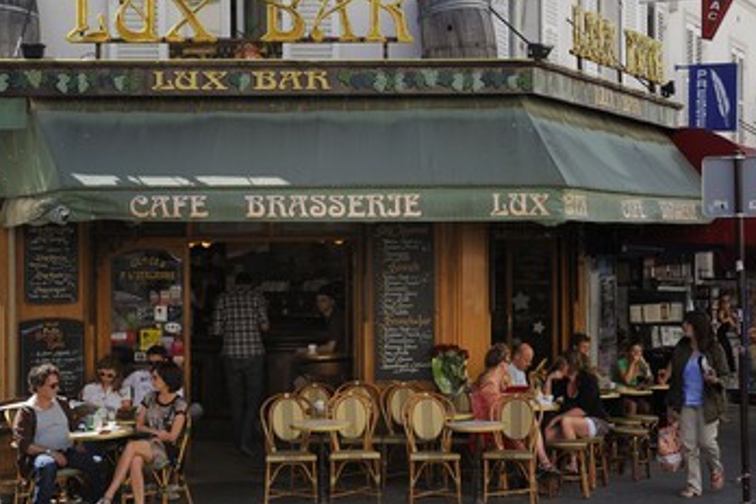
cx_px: 430
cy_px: 245
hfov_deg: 34.4
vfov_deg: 23.4
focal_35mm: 58
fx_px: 1218
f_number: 7.1
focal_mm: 48
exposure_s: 1/160
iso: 200
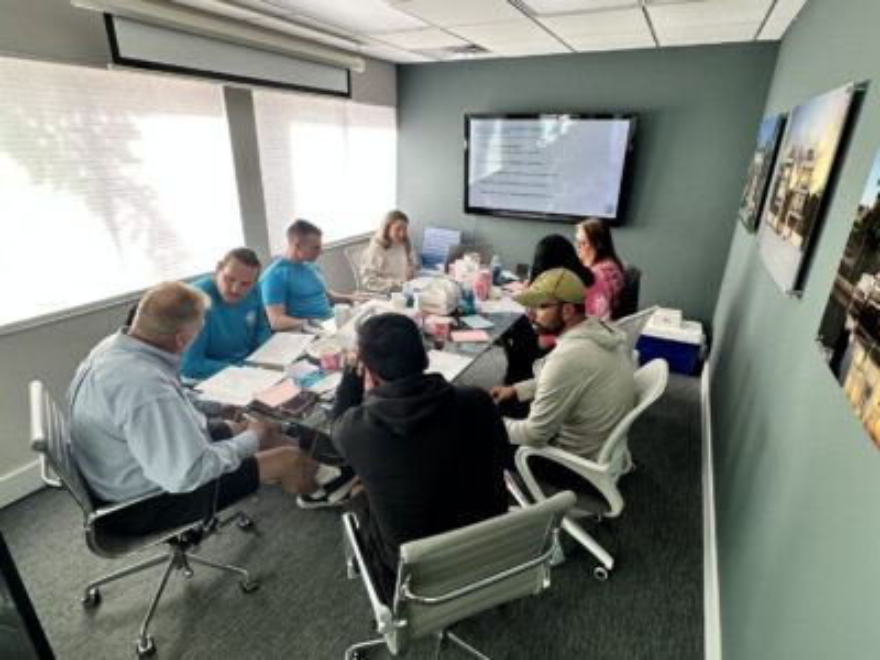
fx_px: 356
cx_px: 440
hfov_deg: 102.1
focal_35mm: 14
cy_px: 330
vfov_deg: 85.7
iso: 125
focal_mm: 2.22
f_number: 2.2
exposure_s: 1/120
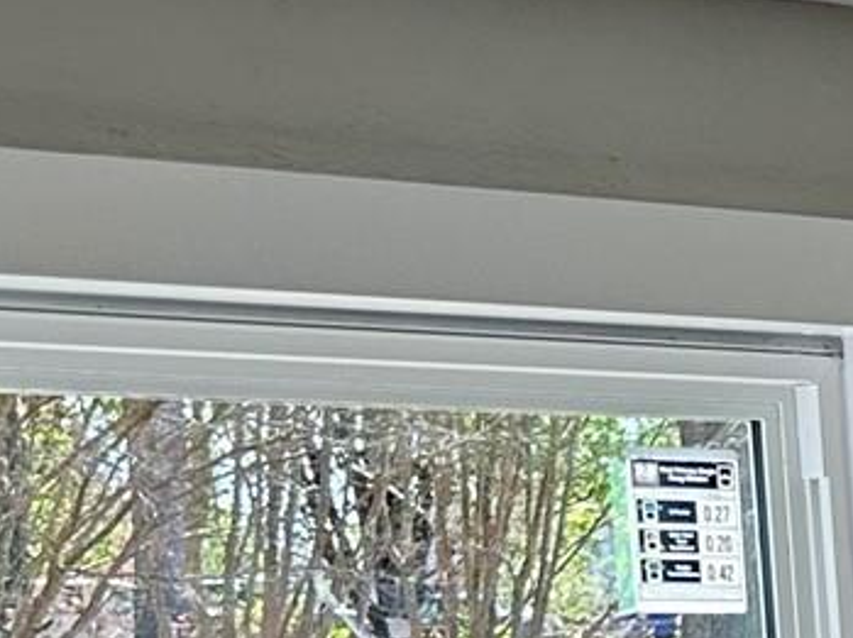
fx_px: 3471
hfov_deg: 11.4
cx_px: 2092
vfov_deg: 10.0
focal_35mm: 141
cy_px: 1083
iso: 80
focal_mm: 6.86
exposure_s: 1/199
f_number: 1.78
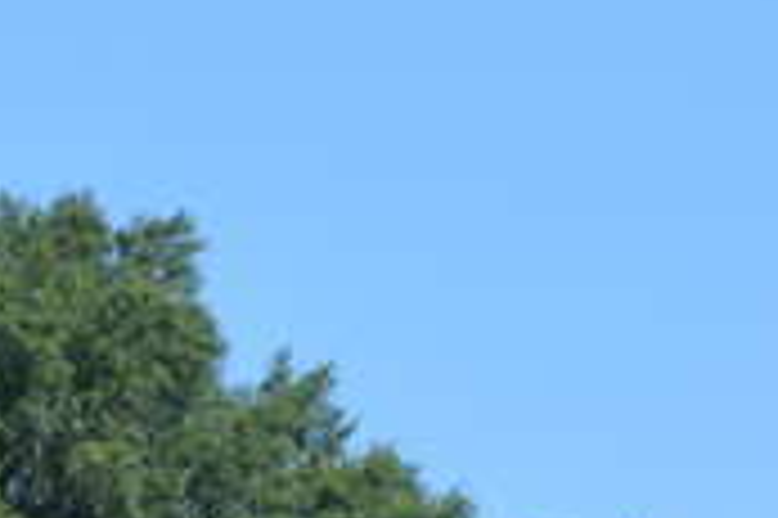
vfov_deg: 4.1
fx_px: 7190
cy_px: 1162
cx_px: 112
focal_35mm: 333
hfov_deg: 6.2
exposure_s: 1/250
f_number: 8
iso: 100
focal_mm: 48
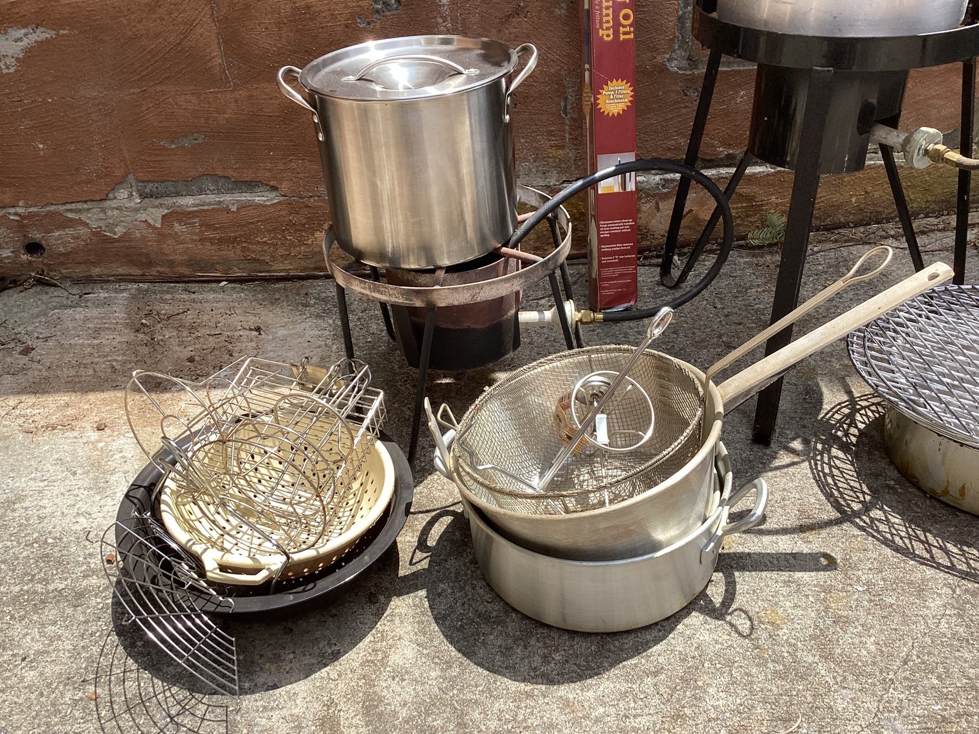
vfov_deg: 45.4
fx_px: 877
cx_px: 490
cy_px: 367
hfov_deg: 58.3
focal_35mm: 31
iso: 25
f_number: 2.4
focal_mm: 3.3
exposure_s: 1/762
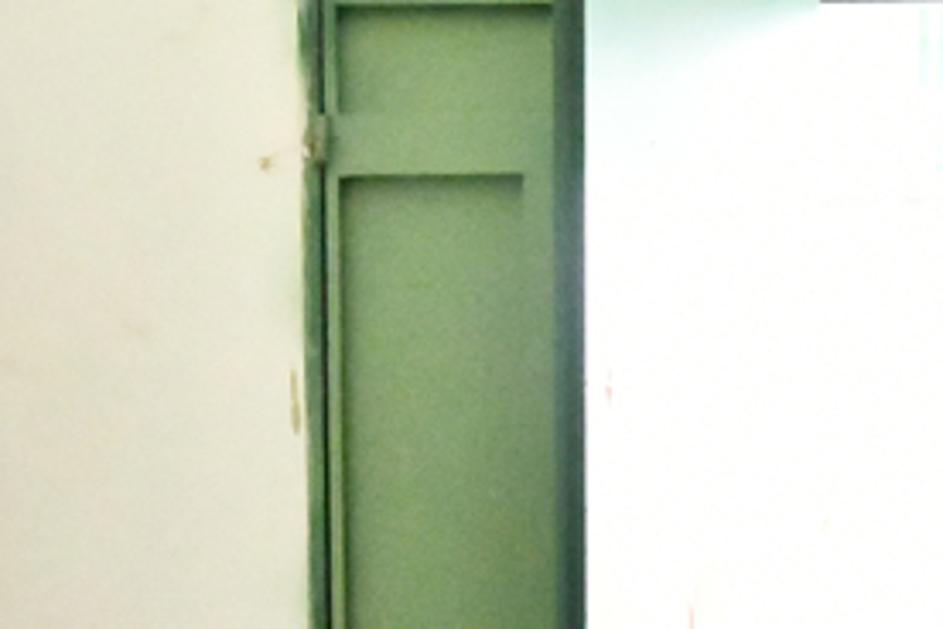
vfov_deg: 14.4
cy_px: 961
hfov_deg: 22.9
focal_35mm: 88
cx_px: 683
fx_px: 2305
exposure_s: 1/8000
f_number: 3.5
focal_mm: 18
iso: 40000
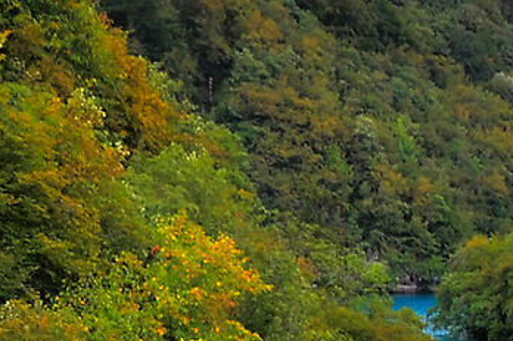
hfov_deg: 10.2
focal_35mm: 186
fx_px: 2647
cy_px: 862
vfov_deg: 6.9
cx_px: 1042
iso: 320
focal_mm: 18
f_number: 8
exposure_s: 1/45
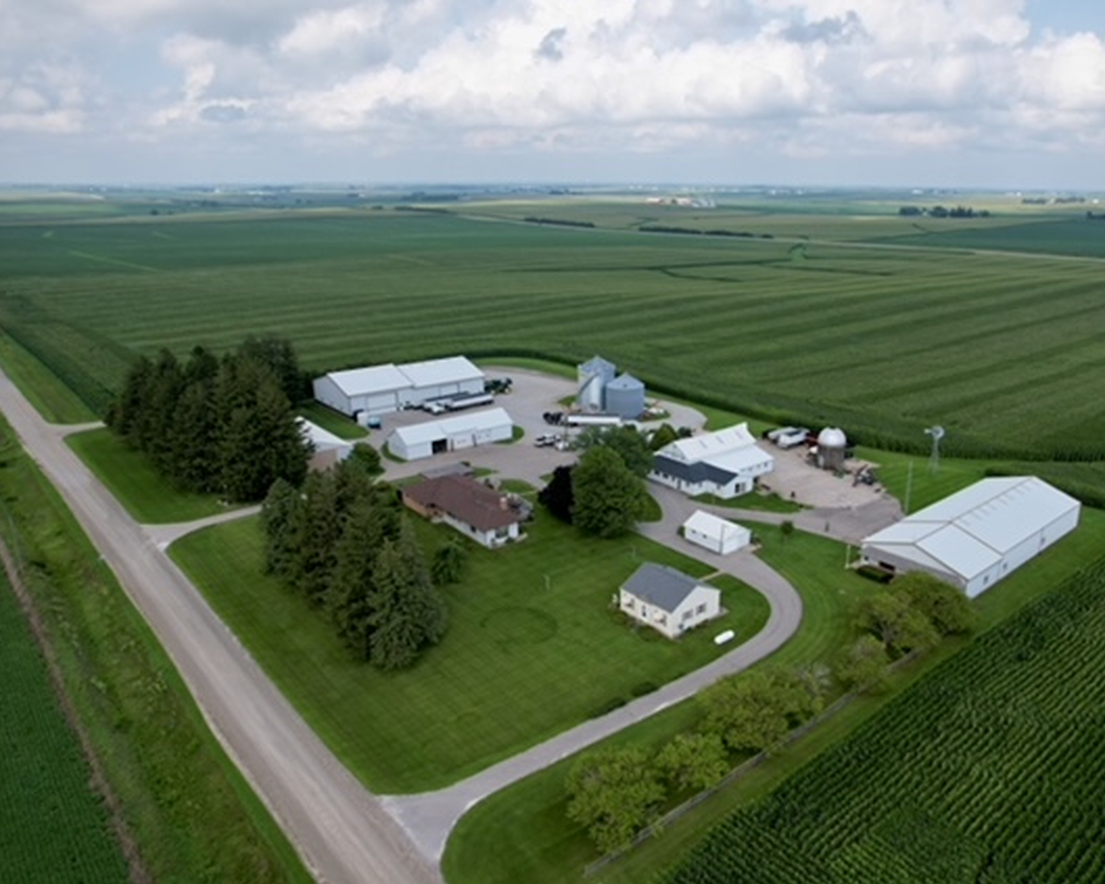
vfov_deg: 56.8
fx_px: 817
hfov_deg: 67.8
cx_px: 625
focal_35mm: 25
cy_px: 439
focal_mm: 8.38
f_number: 2.8
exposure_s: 1/1500
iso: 110
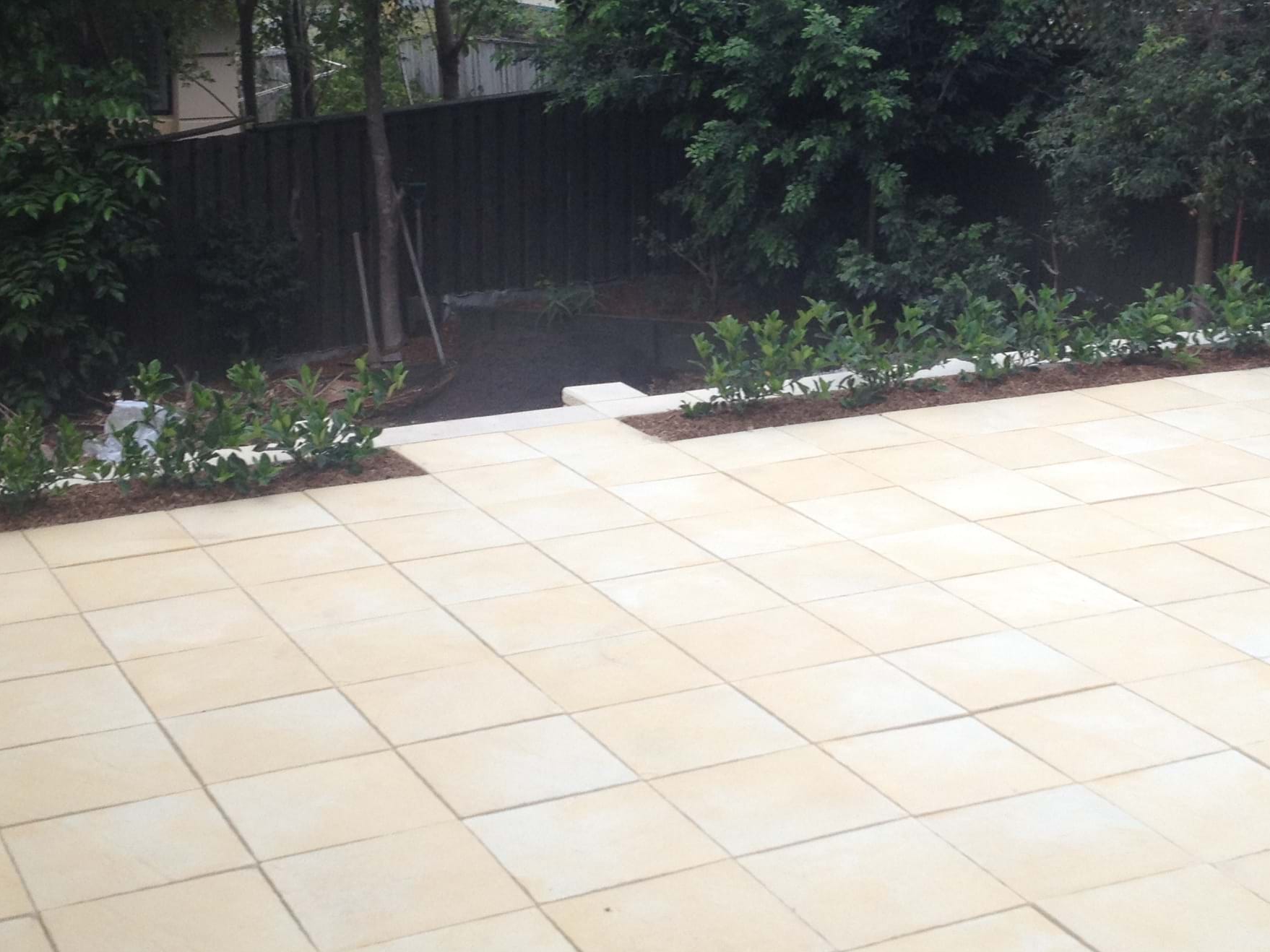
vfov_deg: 22.5
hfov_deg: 29.8
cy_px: 317
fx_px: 2384
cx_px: 726
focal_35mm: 65
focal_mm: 4.28
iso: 50
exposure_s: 1/190
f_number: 2.4
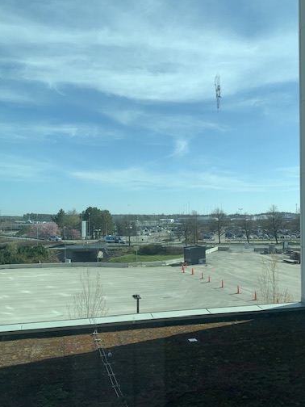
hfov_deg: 42.9
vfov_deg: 55.3
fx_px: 388
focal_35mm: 33
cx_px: 166
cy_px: 216
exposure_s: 1/1536
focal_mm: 4.25
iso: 25
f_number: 1.8
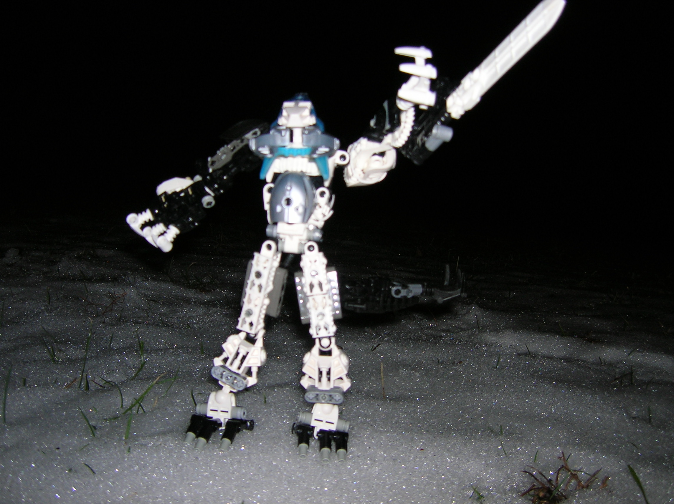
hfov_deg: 54.0
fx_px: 661
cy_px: 252
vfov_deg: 41.7
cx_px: 337
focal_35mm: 34
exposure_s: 1/60.1
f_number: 2.9
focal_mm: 5.7
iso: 50
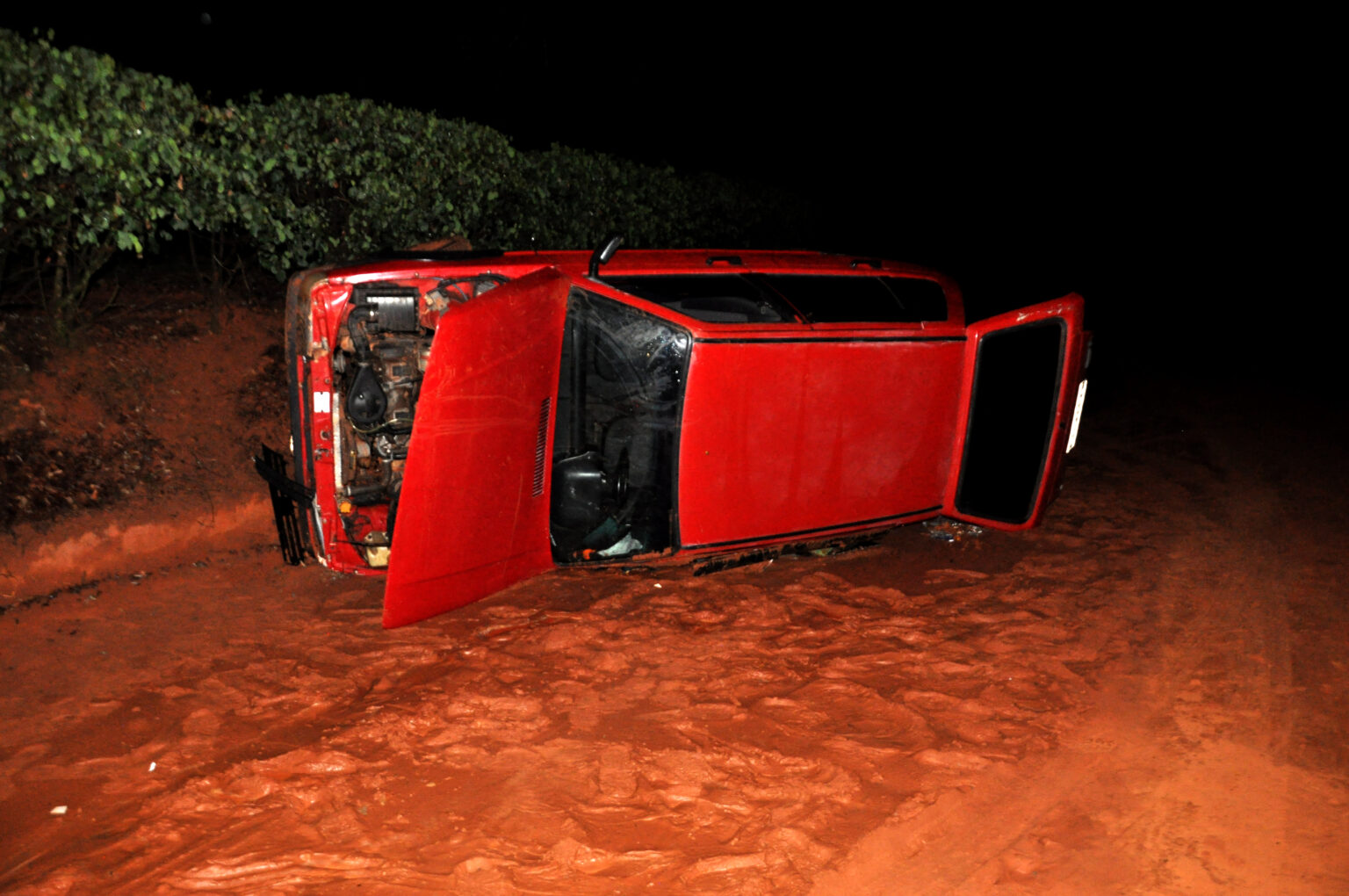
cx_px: 674
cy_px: 448
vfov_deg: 47.8
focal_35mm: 27
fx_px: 1010
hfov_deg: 67.4
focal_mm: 18
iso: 1250
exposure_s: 1/60
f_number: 4.5
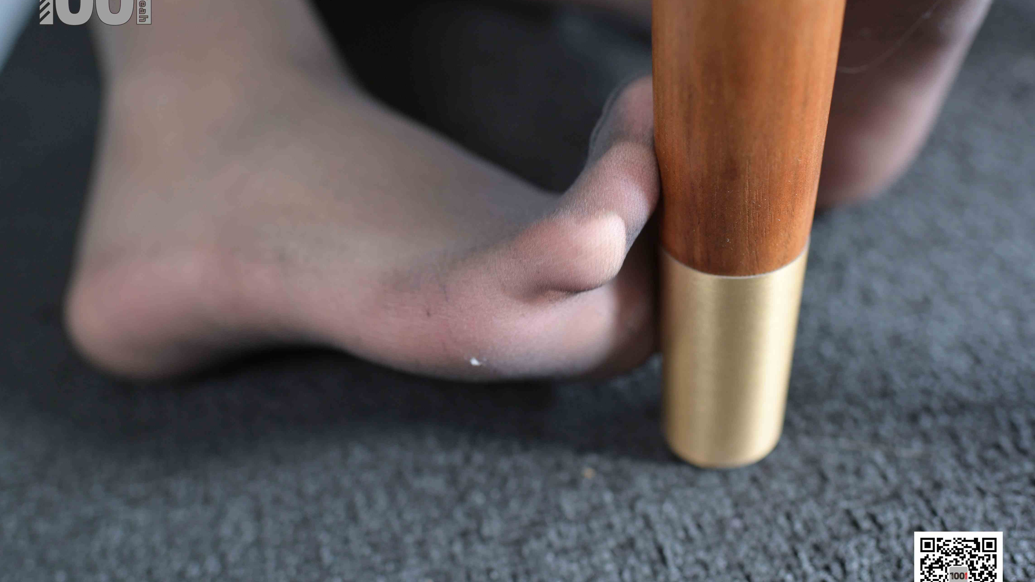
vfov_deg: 32.0
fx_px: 1015
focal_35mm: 37
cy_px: 298
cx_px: 518
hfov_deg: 54.0
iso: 800
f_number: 3.5
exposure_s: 1/125
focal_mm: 35
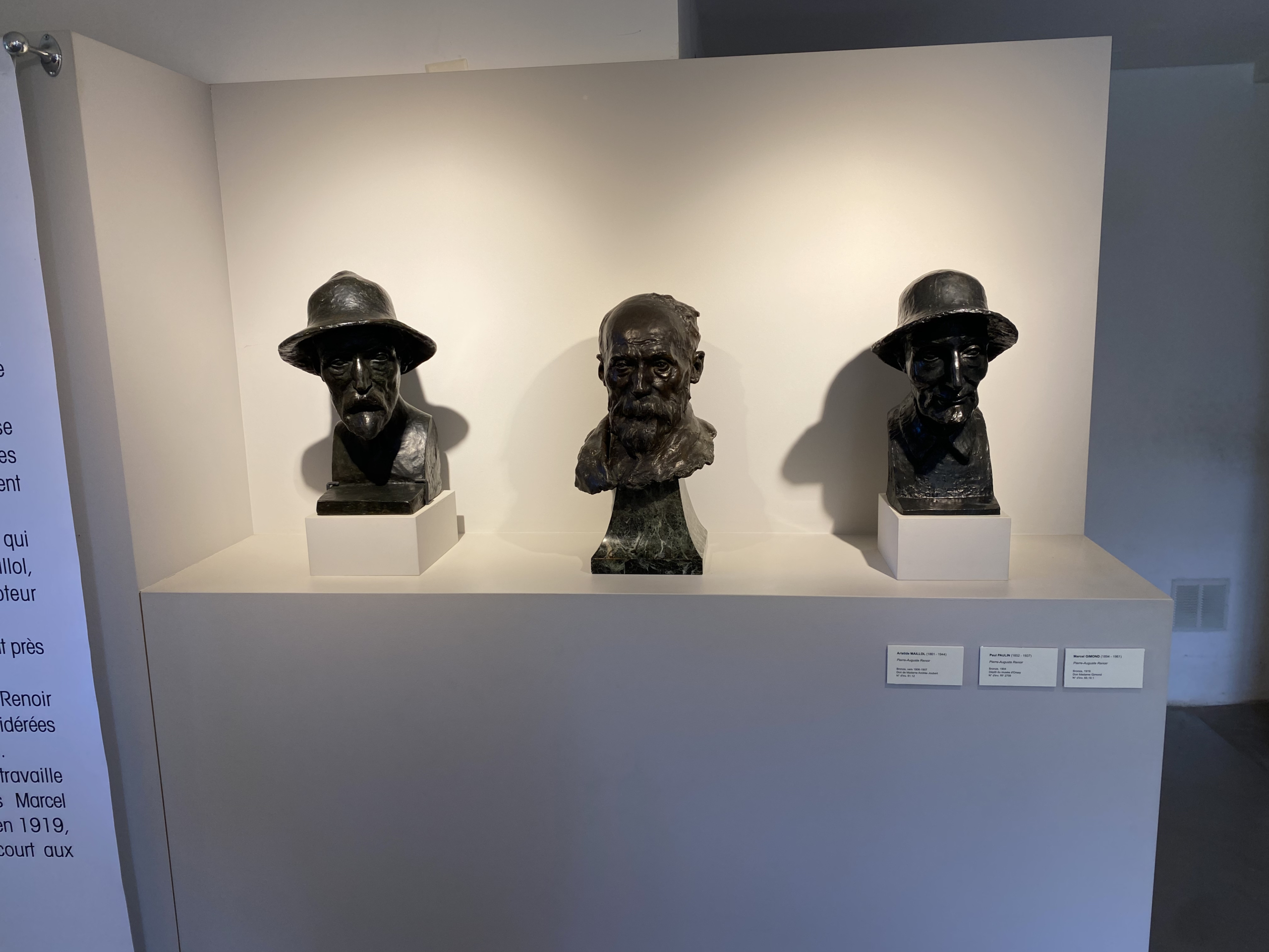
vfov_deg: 53.1
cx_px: 634
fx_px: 953
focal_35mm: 26
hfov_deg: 67.3
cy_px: 476
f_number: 1.8
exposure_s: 1/137
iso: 32
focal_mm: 4.25
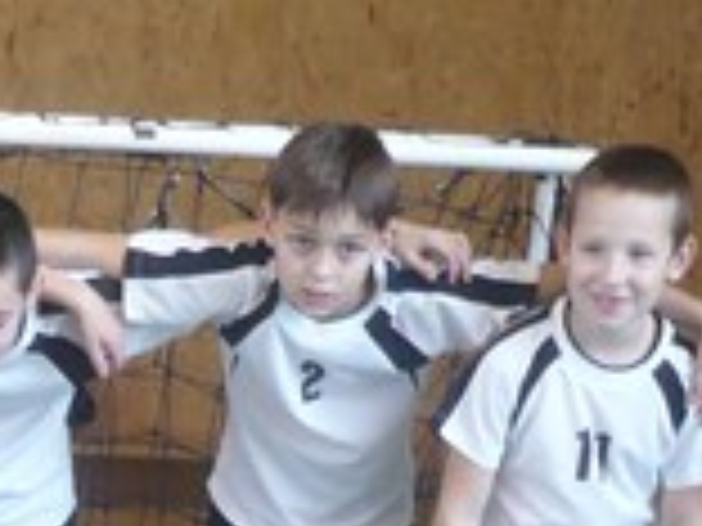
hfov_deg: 14.3
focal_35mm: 135
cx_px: -90
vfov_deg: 10.4
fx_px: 2738
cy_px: 935
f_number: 2.8
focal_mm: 5.8
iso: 200
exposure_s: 1/20
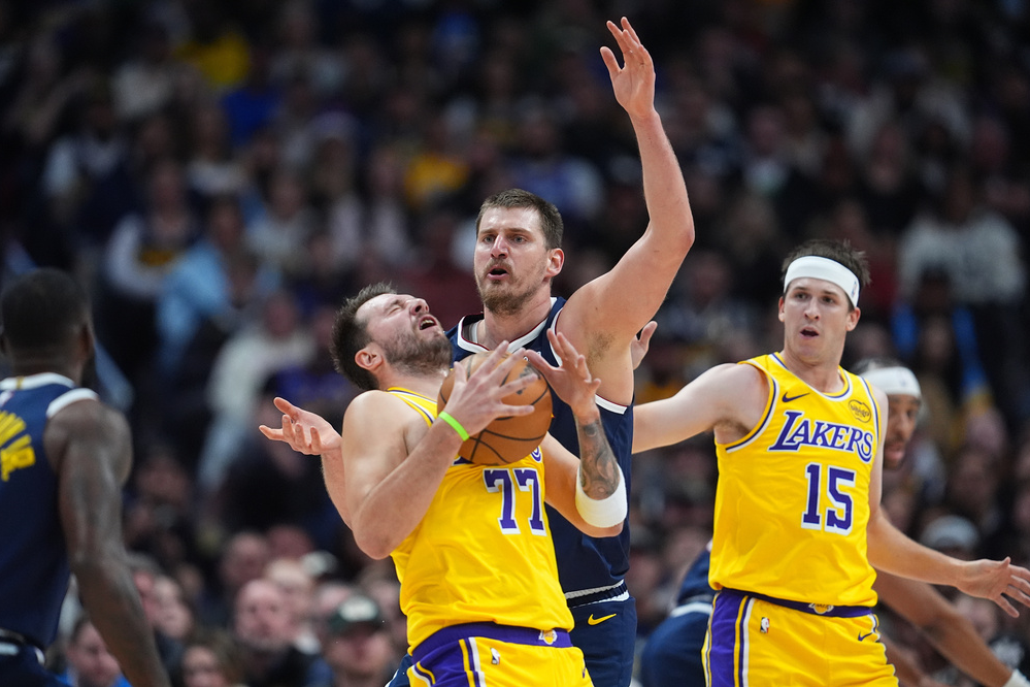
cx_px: 522
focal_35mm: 410
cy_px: 336
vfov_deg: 3.4
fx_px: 11730
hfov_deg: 5.0
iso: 5000
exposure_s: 1/2000
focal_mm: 400
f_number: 3.2
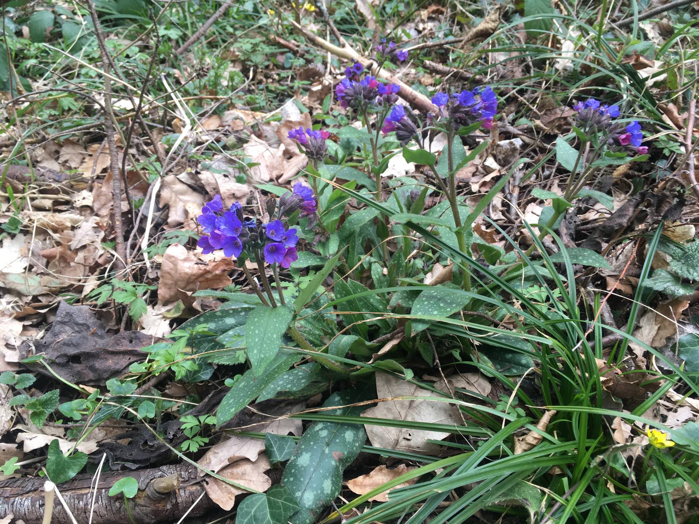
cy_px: 262
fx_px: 586
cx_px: 350
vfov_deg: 48.2
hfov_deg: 61.7
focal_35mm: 29
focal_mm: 4.15
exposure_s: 1/100
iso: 32
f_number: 2.2
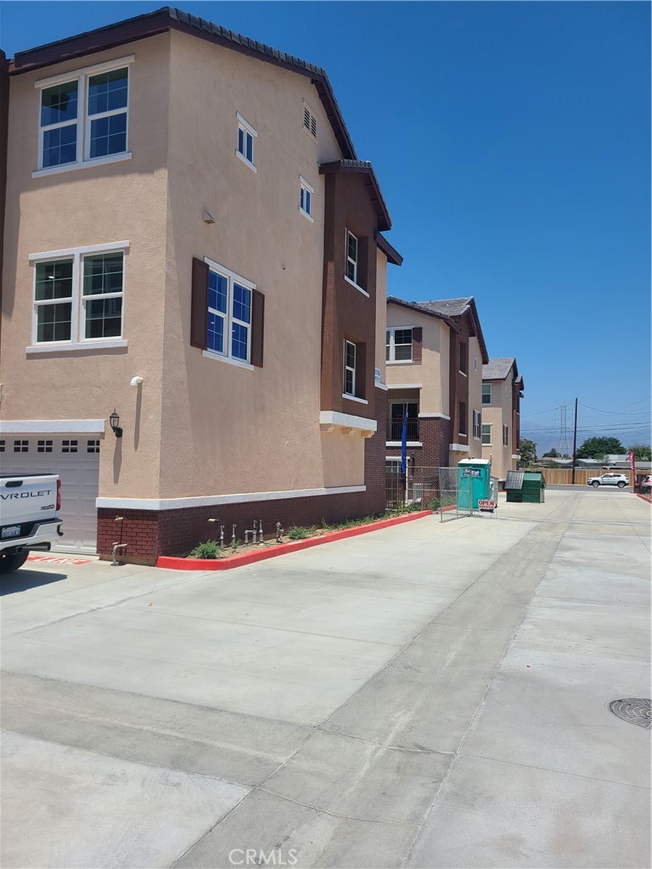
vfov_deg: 67.3
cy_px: 434
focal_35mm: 26
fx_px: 653
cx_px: 326
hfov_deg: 53.1
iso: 40
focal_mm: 5.4
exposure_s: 1/3299
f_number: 1.8
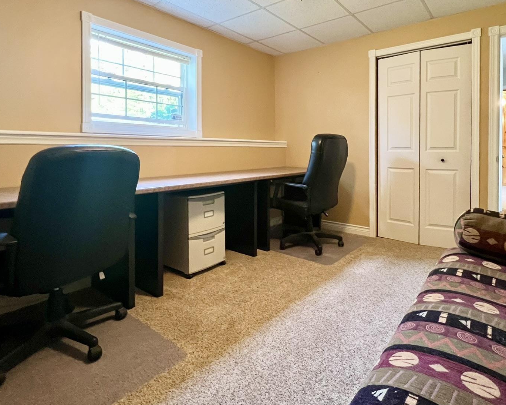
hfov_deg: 82.9
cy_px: 158
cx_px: 285
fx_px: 284
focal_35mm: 19
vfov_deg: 70.0
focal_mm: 1.57
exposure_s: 1/60
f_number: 1.8
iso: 640
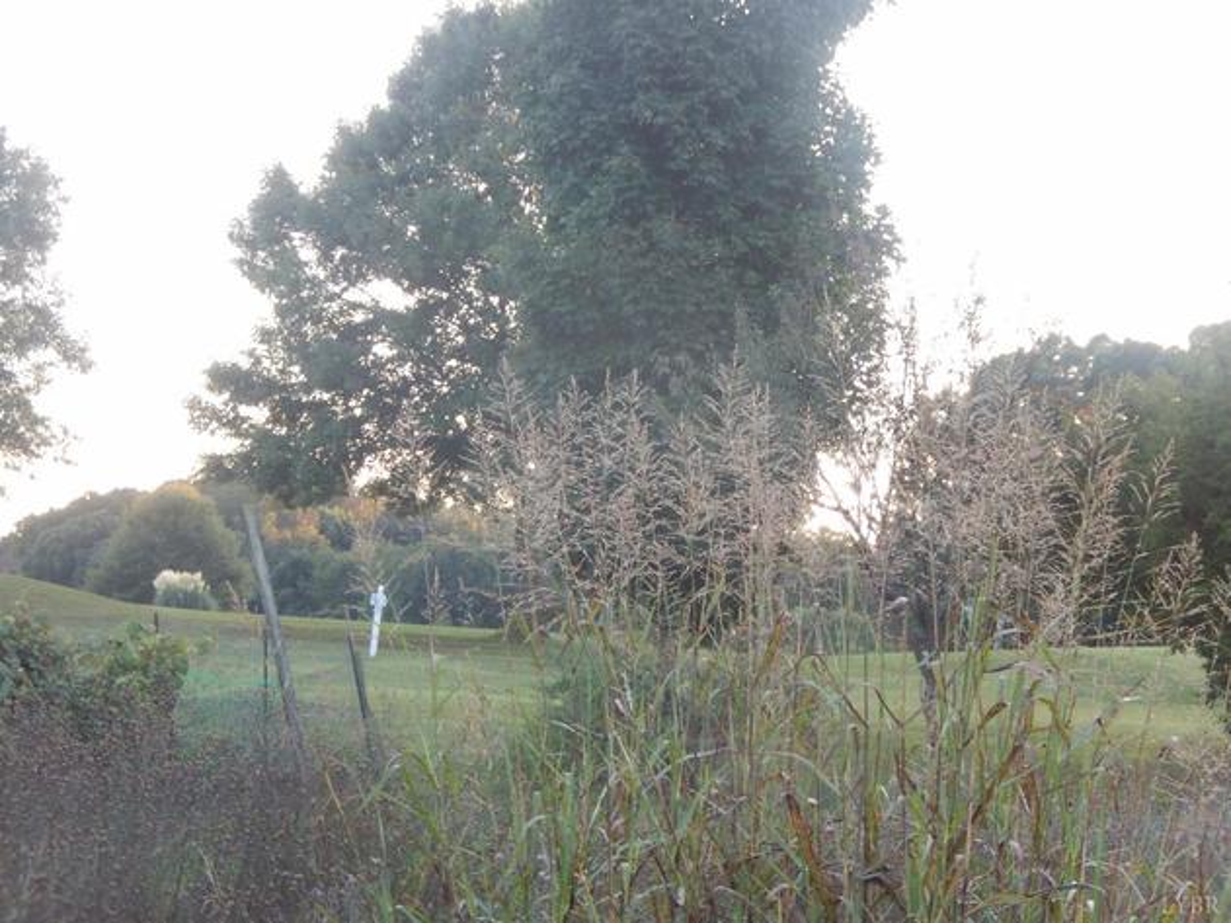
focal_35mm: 67
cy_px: 462
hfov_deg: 29.0
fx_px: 2382
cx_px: 616
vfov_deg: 21.9
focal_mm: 12
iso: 140
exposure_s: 1/30
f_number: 4.8
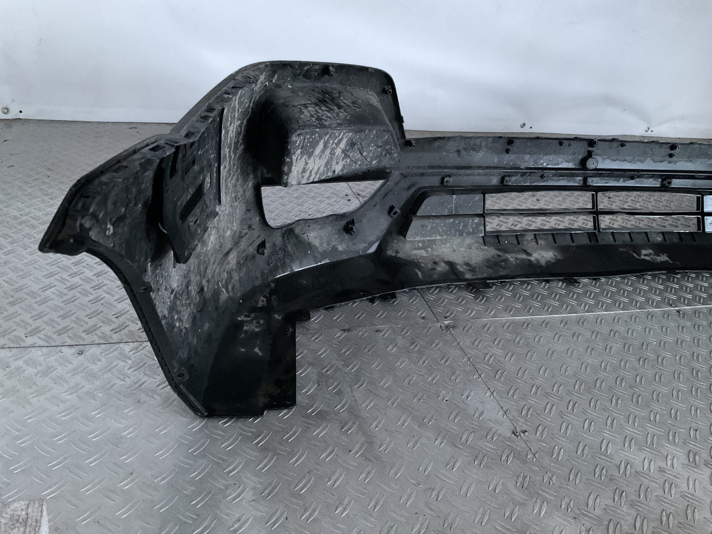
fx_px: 596
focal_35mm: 29
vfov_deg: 48.2
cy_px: 267
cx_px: 356
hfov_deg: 61.7
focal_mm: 3
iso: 500
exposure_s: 1/30
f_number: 1.8
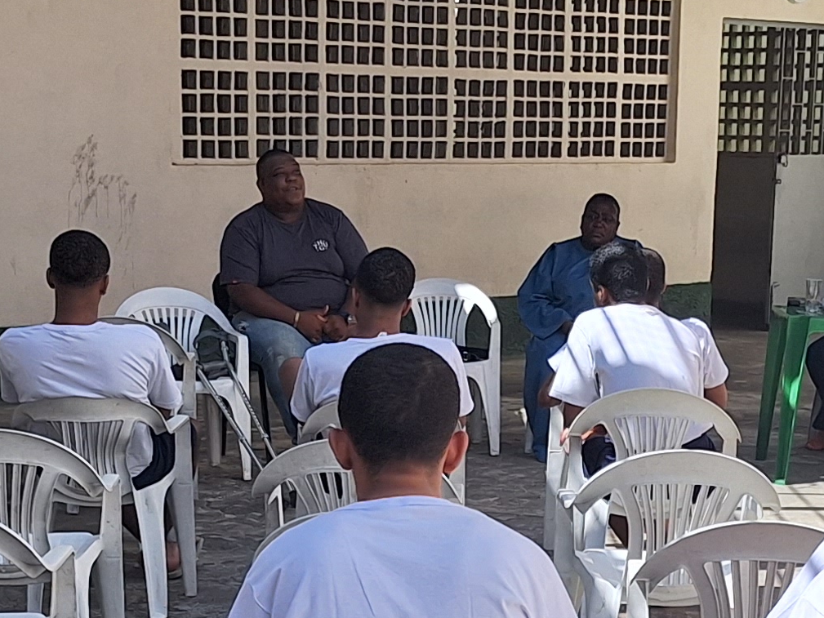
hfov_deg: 21.1
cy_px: 624
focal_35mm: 93
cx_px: 422
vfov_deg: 15.6
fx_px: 2214
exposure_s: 1/1795
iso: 40
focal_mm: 5.54
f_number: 1.8
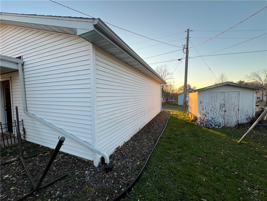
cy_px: 100
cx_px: 134
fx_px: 100
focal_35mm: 13
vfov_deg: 89.9
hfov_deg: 106.2
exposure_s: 1/160
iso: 32
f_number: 1.8
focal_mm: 1.57
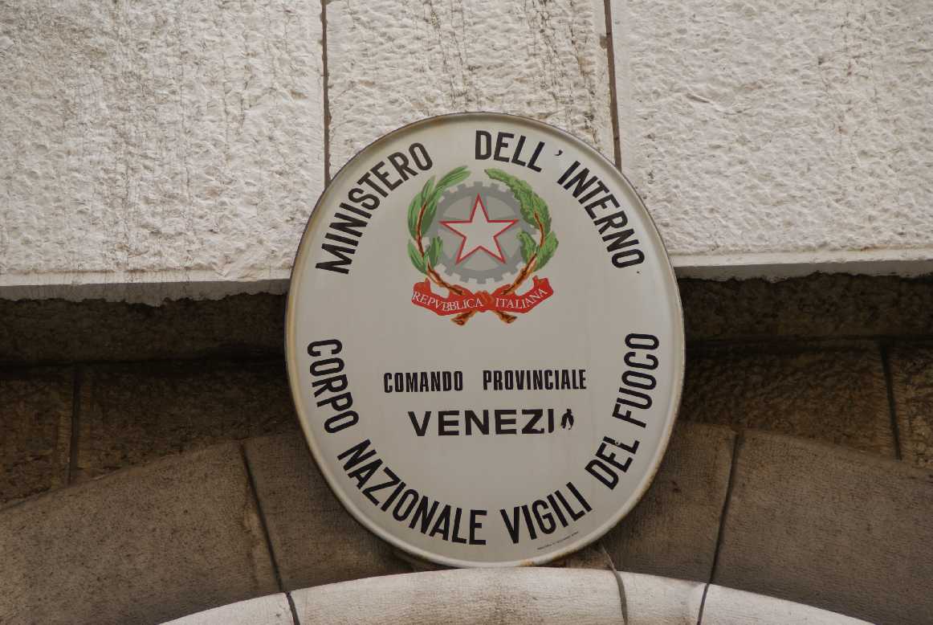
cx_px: 466
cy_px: 312
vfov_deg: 8.3
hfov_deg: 12.4
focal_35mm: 165
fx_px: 4282
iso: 200
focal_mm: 110
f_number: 5.6
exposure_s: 1/200
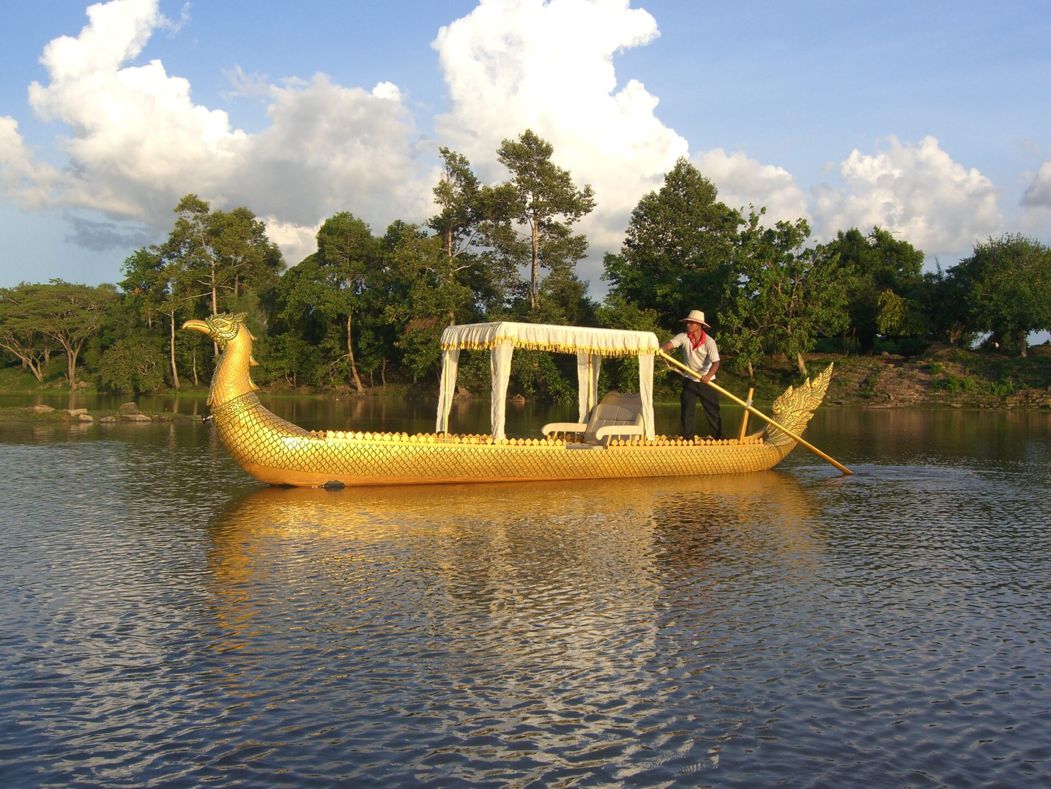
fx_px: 1154
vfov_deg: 37.7
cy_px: 394
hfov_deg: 49.0
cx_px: 526
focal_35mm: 38
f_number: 4
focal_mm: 7.9
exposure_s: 1/320
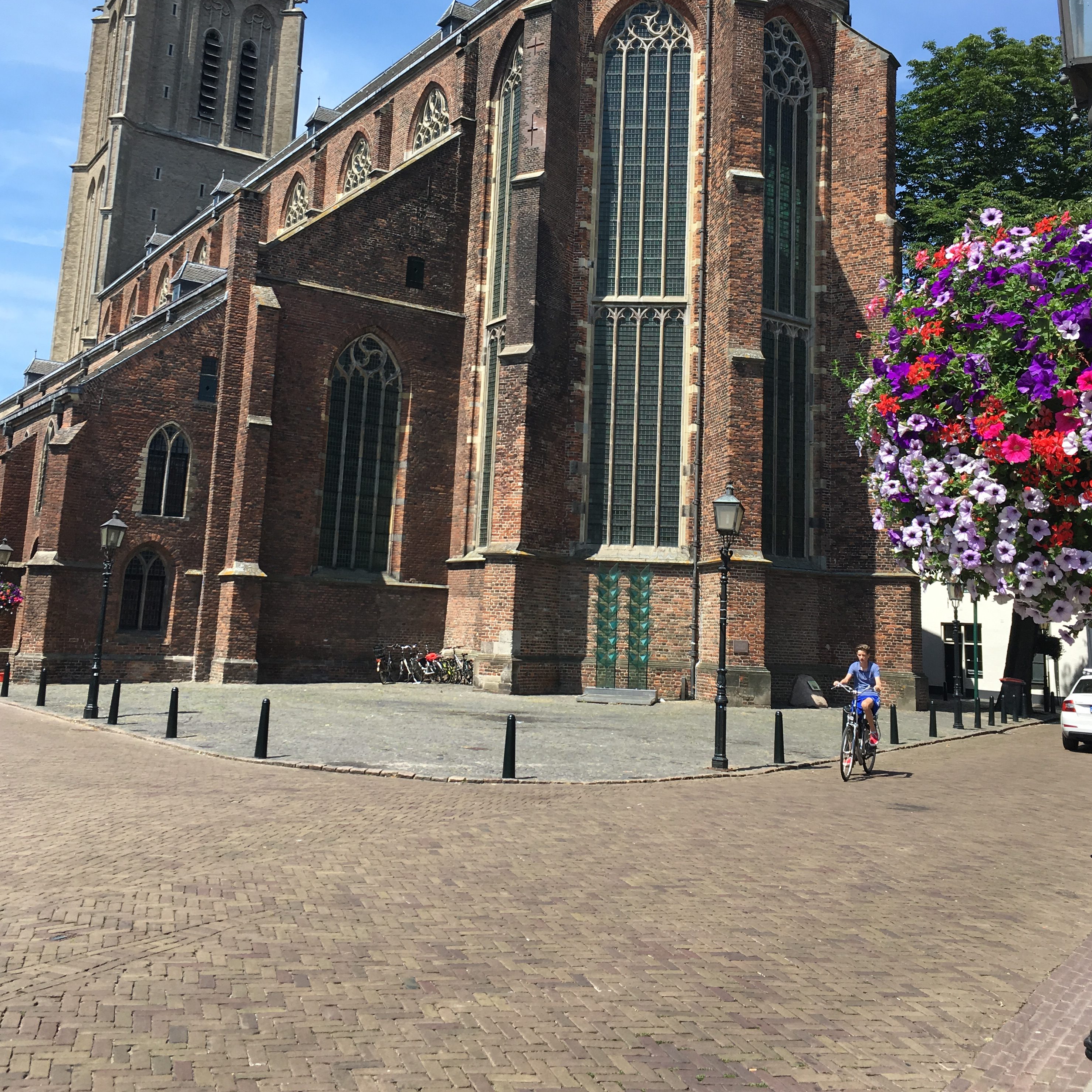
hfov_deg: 47.2
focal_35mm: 35
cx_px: 541
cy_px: 394
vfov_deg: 46.7
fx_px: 1249
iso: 25
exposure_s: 1/1166
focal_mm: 4.15
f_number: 2.2
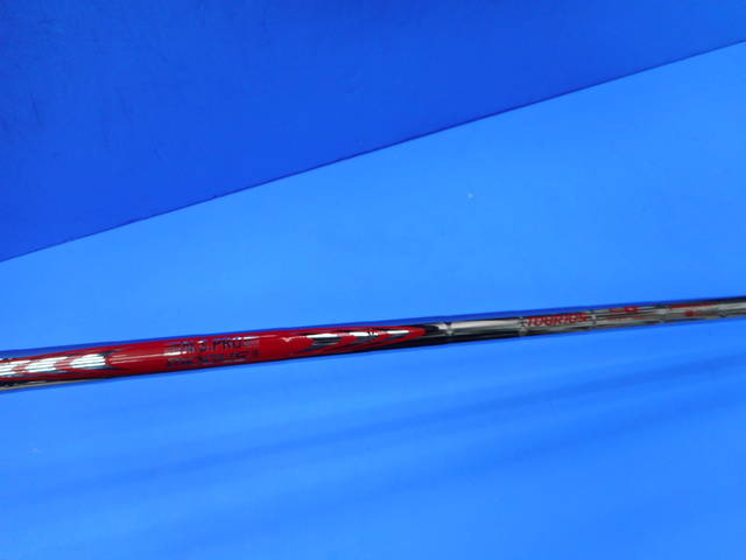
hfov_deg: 69.4
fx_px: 539
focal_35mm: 25
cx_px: 373
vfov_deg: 54.9
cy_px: 280
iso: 80
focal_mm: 4.5
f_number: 3.7
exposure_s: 1/30
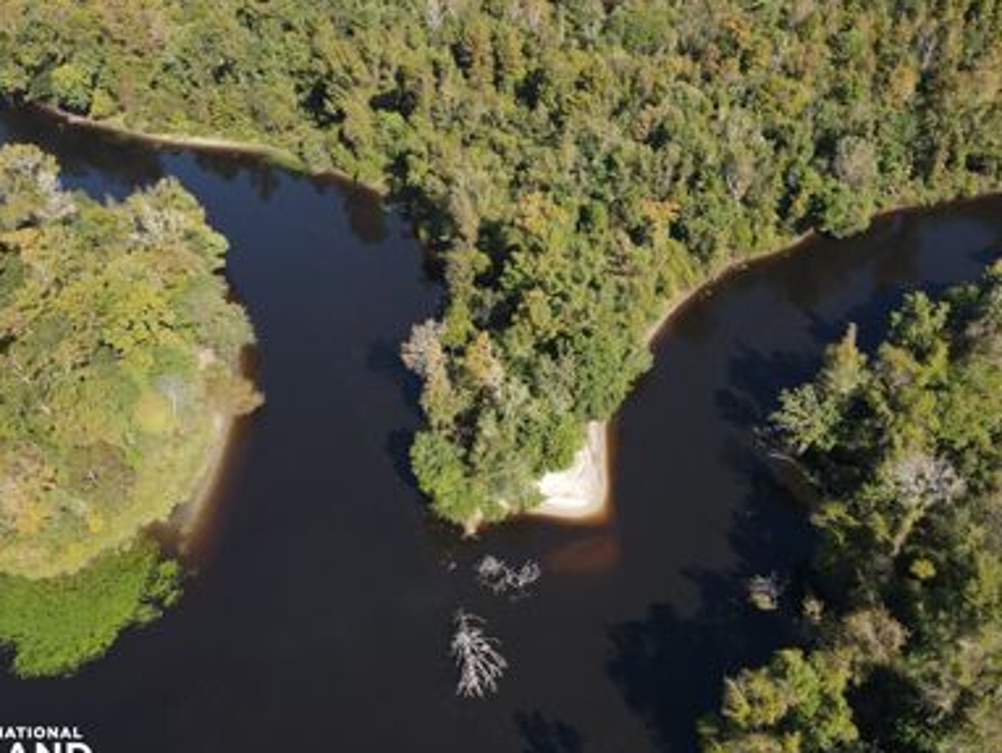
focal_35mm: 27
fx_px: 782
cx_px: 538
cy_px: 369
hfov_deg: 65.2
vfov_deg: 51.4
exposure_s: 1/320
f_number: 2.8
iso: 100
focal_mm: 4.5
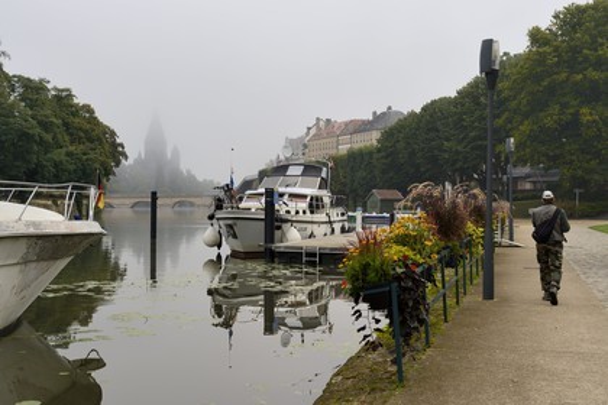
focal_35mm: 48
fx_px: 811
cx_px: 304
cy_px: 202
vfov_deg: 28.1
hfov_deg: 41.1
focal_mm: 48
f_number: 9
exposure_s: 1/160
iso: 200
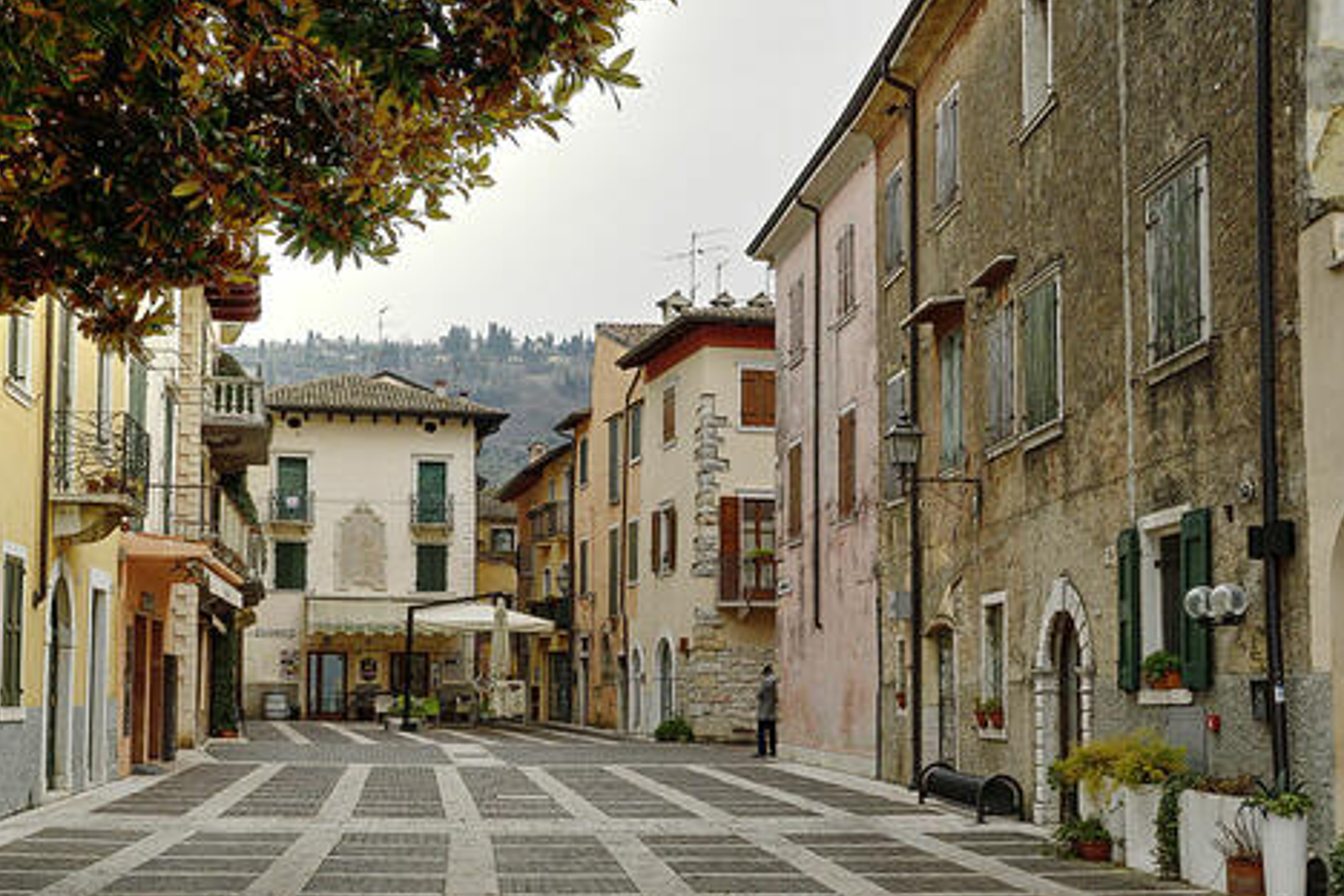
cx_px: 606
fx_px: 1867
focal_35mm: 50
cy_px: 569
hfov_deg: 39.6
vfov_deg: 26.9
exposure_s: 1/2000
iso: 1000
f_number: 5.6
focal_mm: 26
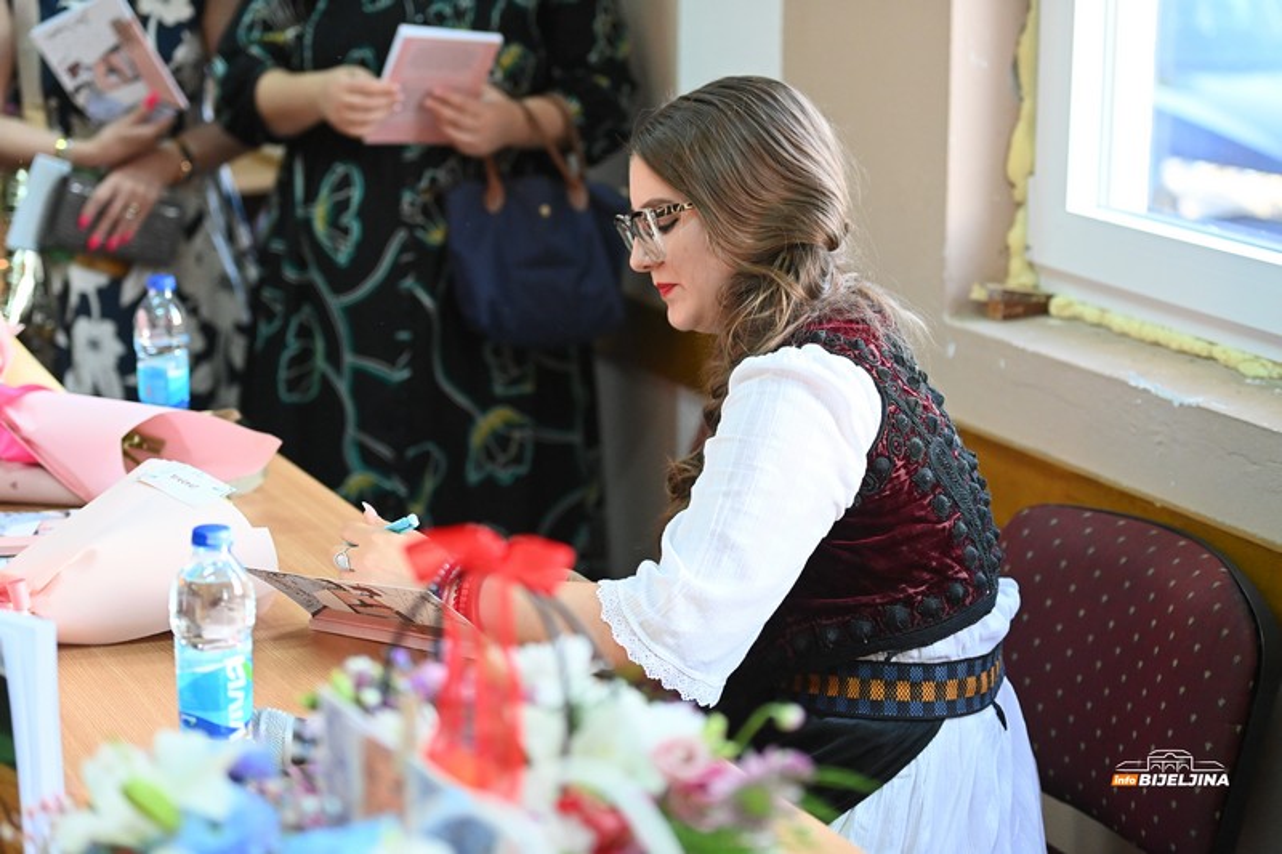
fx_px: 2492
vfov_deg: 19.4
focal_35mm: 70
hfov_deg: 28.8
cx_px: 641
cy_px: 427
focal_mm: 70
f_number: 2.8
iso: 4000
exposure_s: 1/640
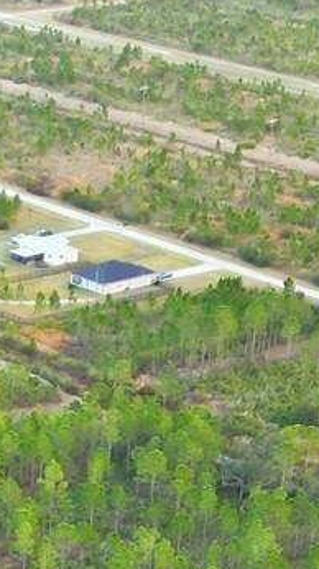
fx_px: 1824
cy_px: 812
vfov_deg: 16.4
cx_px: -7
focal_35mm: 121
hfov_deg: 9.9
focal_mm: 6.7
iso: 100
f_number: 1.7
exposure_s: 1/60
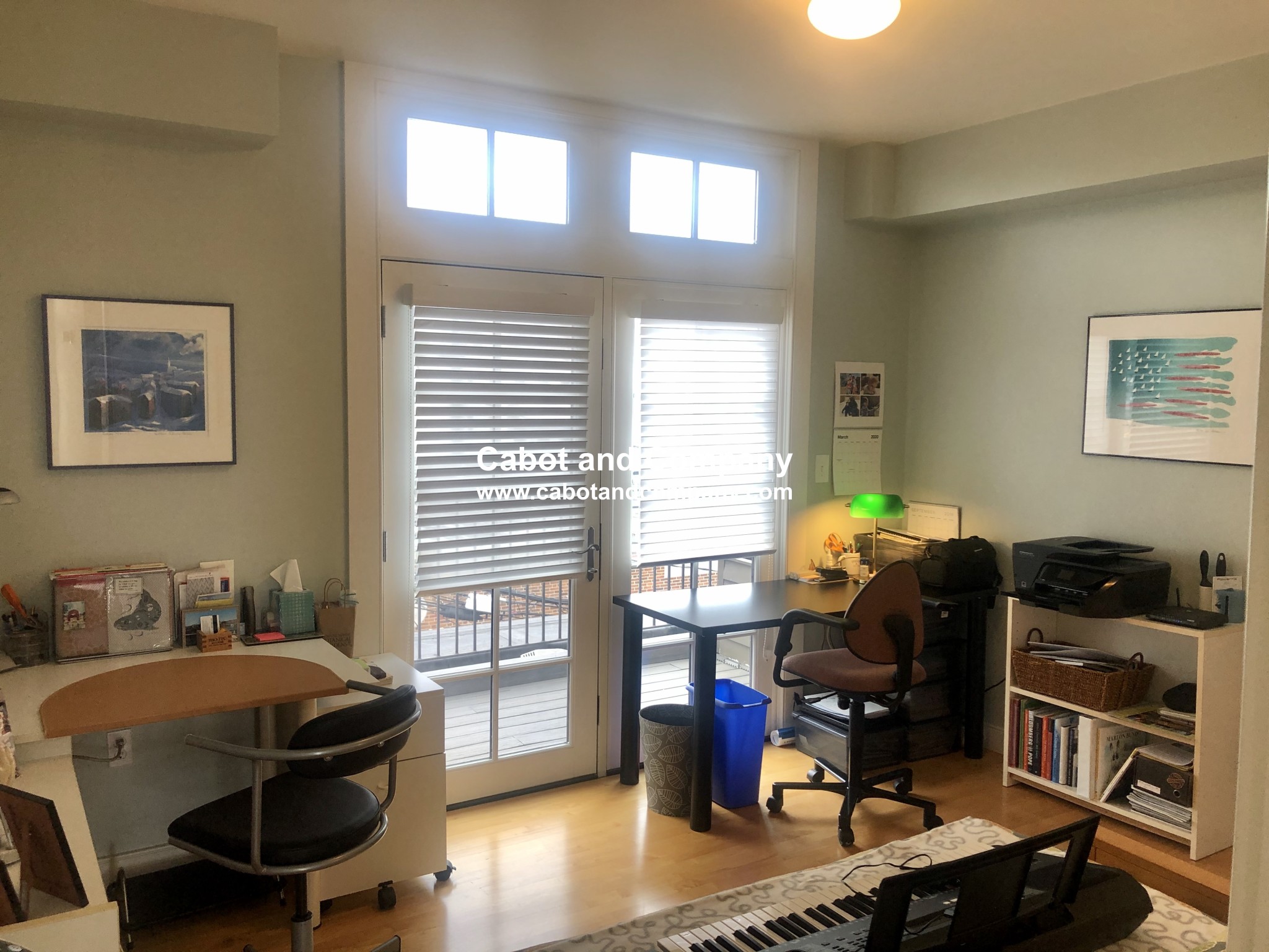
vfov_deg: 49.7
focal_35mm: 28
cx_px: 634
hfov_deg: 63.4
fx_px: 1026
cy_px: 476
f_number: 1.8
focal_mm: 3.99
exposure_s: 1/40
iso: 25
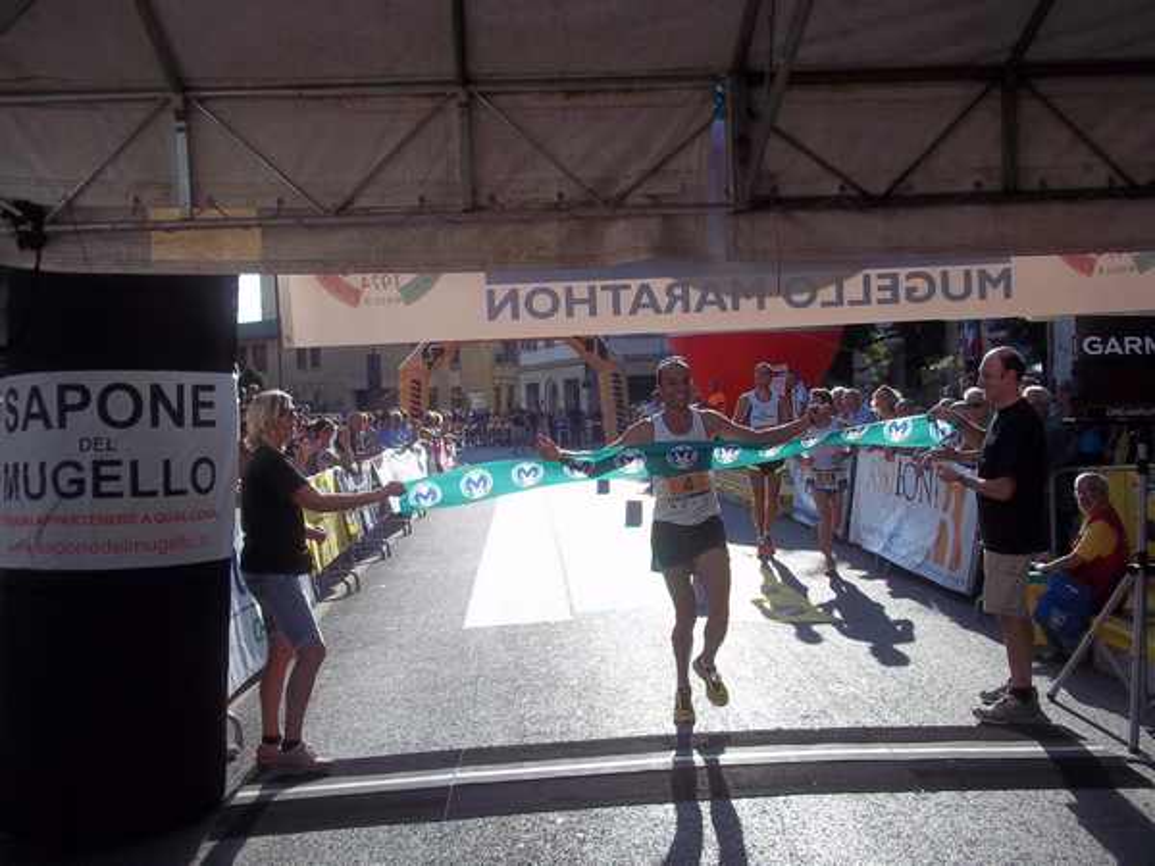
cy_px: 433
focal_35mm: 36
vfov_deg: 39.7
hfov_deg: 51.4
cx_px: 578
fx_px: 1201
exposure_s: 1/1000
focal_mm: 6.5
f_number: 3.1
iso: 100
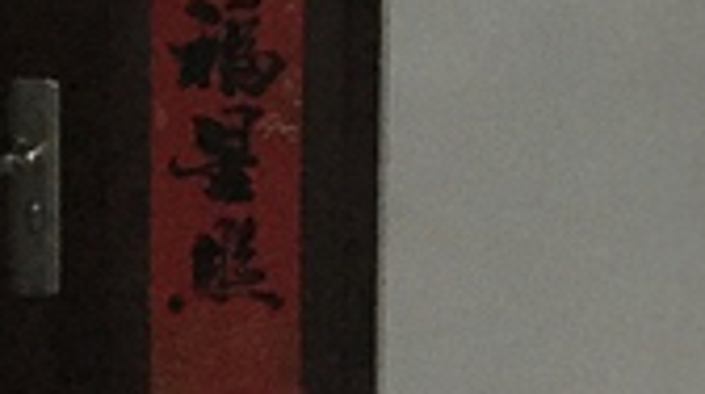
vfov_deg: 9.0
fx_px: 2464
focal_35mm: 132
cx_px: 197
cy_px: -78
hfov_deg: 16.2
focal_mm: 4.15
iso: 320
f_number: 2.2
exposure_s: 1/4
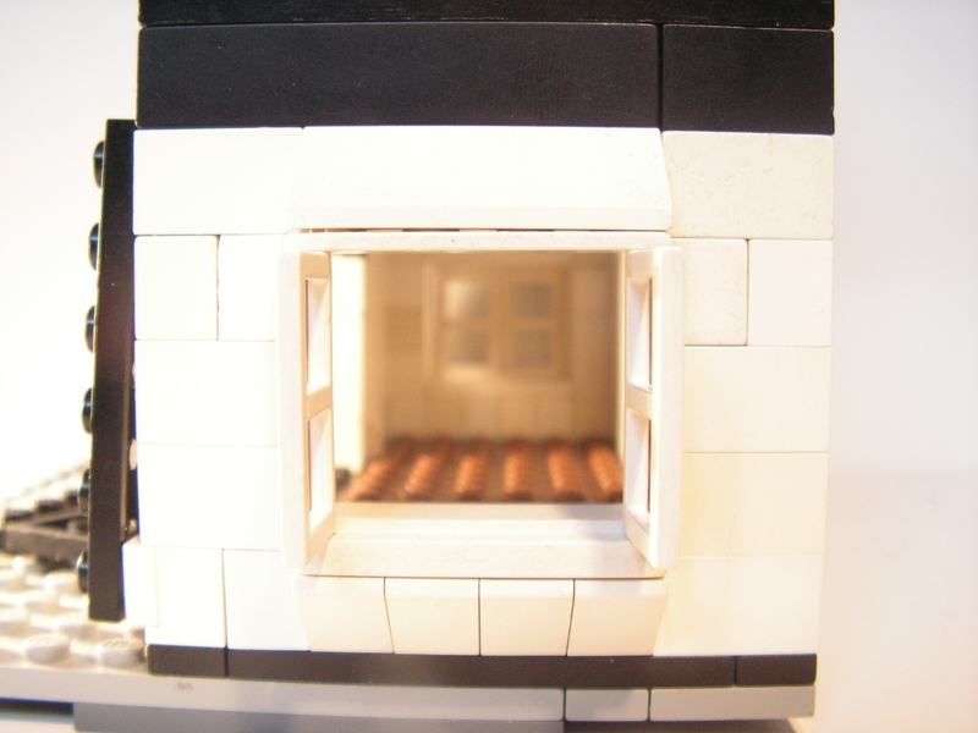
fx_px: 1017
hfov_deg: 51.4
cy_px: 366
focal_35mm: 36
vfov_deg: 39.7
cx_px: 489
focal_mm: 6
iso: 160
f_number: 3.2
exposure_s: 1/40
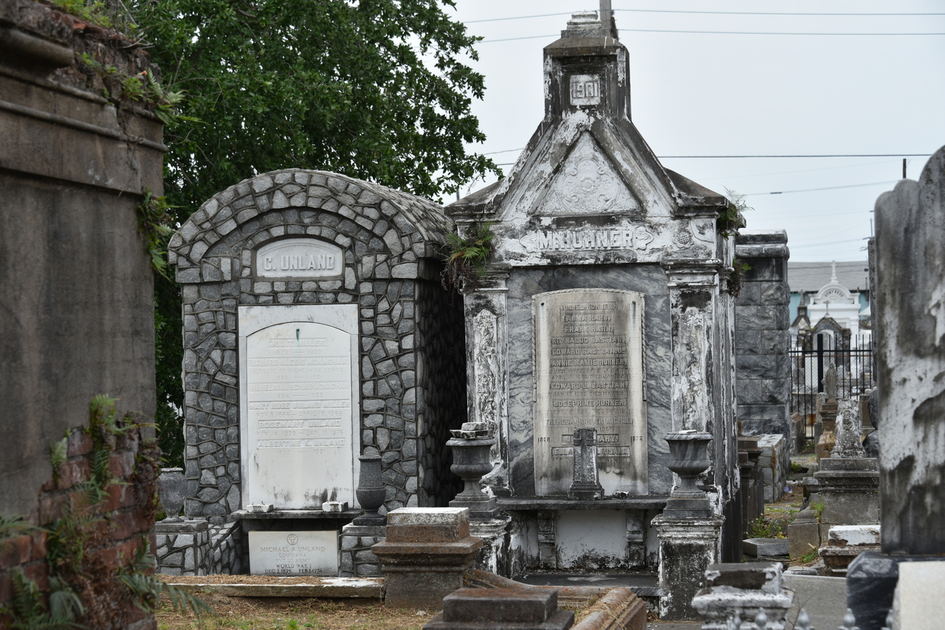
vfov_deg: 15.2
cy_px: 315
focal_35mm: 90
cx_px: 472
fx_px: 2363
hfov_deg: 22.6
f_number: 8
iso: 100
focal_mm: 90
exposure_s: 1/250
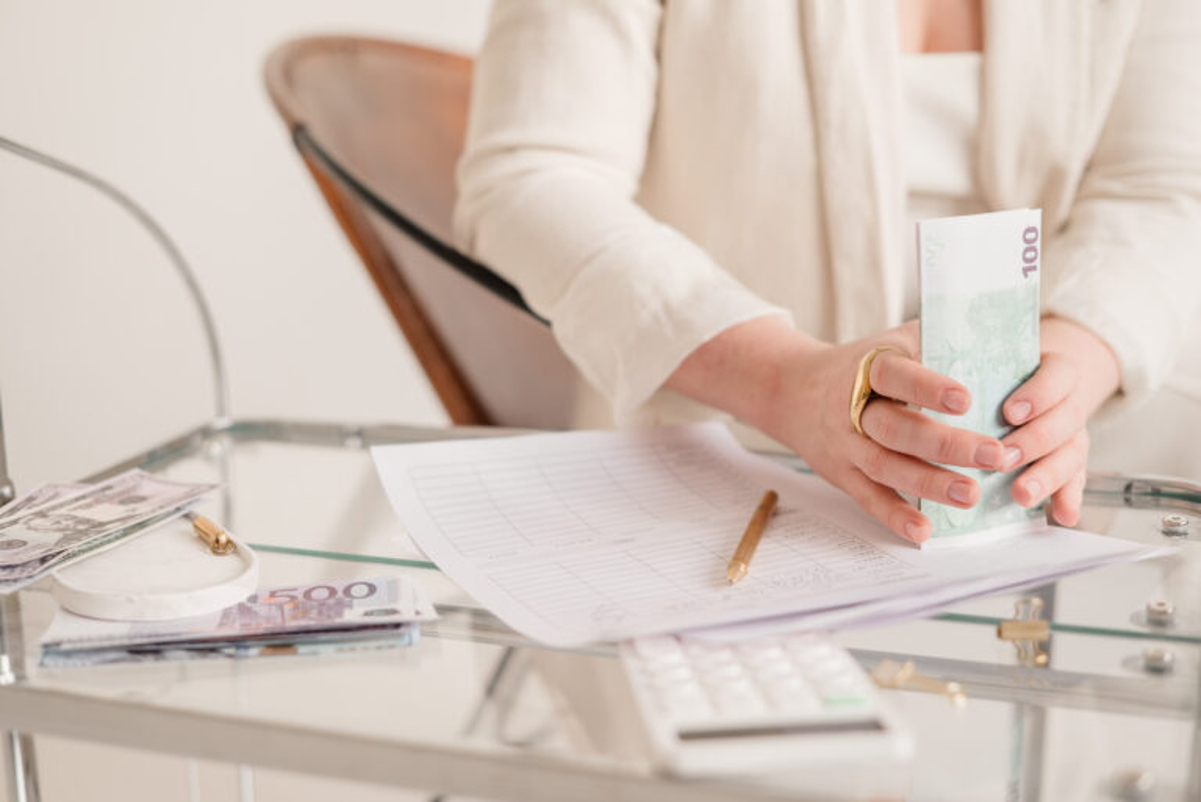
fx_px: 1669
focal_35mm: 50
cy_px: 401
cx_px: 600
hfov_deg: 39.6
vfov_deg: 27.0
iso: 200
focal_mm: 50
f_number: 2.8
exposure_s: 1/250
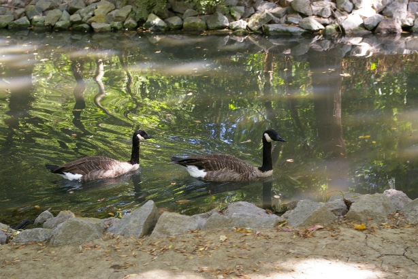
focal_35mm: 68
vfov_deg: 20.2
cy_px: 140
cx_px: 209
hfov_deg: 29.9
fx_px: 784
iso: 800
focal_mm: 45
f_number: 6.7
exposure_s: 1/60
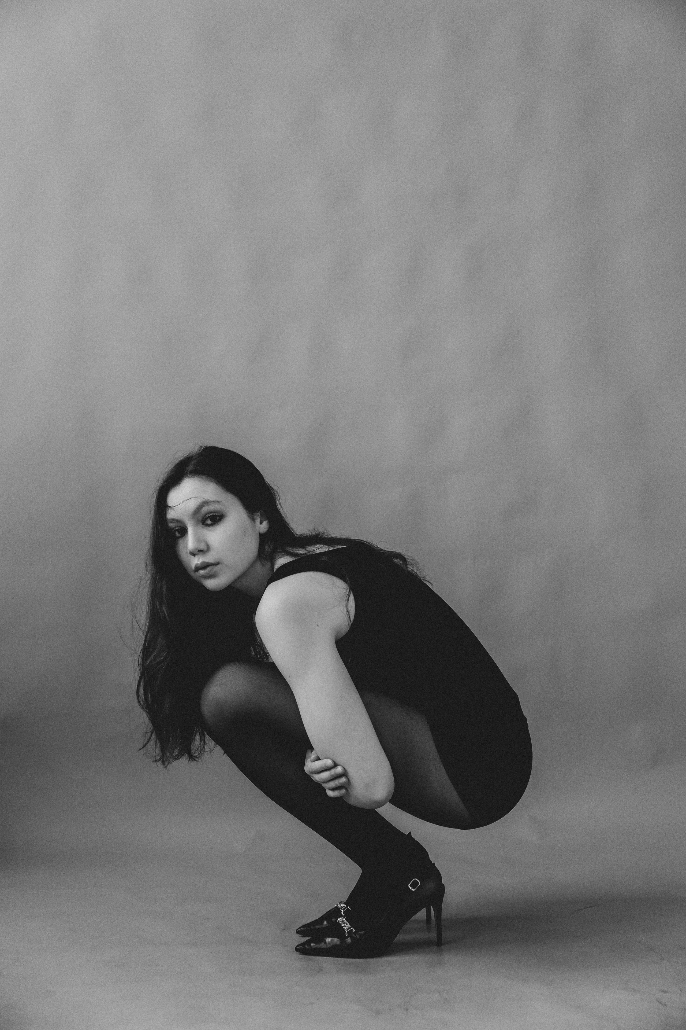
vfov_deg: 49.6
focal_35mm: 39
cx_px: 343
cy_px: 515
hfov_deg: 34.2
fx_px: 1115
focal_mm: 26.5
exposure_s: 1/125
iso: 500
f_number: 3.6
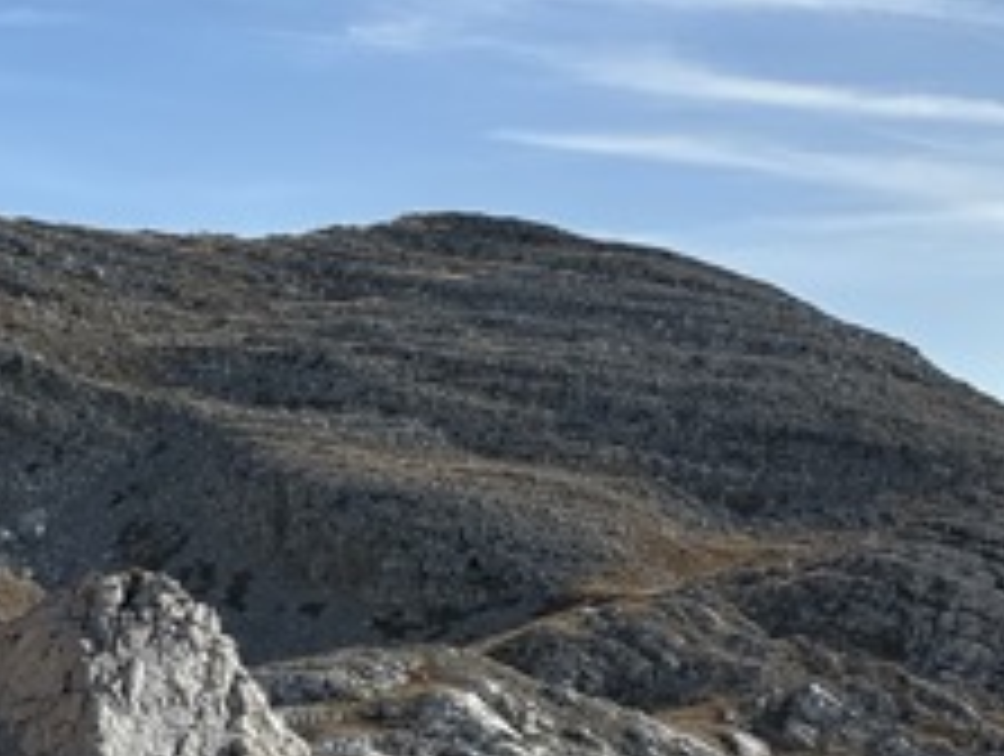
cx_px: 464
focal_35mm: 110
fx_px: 3196
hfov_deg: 17.9
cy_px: 711
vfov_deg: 13.4
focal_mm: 6.86
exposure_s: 1/5525
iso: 80
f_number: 1.78
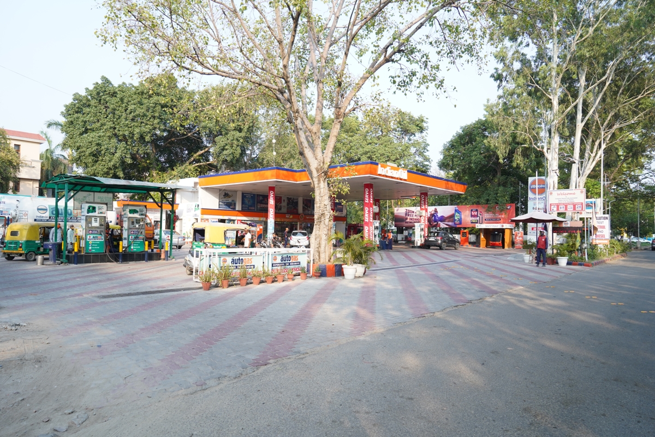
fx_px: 437
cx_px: 328
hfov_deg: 73.7
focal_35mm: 24
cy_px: 218
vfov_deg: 53.1
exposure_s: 1/250
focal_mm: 24
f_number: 5
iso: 250
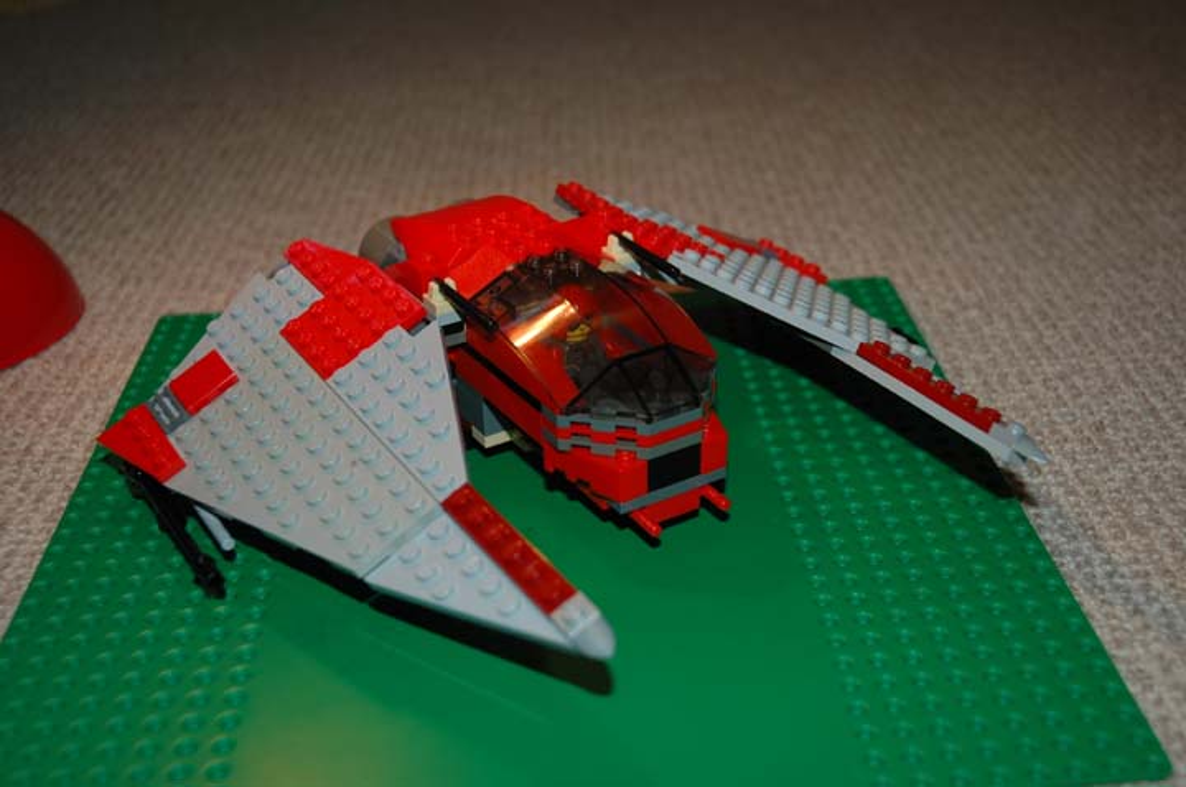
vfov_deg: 26.4
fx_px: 1678
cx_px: 593
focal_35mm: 51
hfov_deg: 38.9
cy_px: 394
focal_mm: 34
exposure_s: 1/60
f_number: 4.2
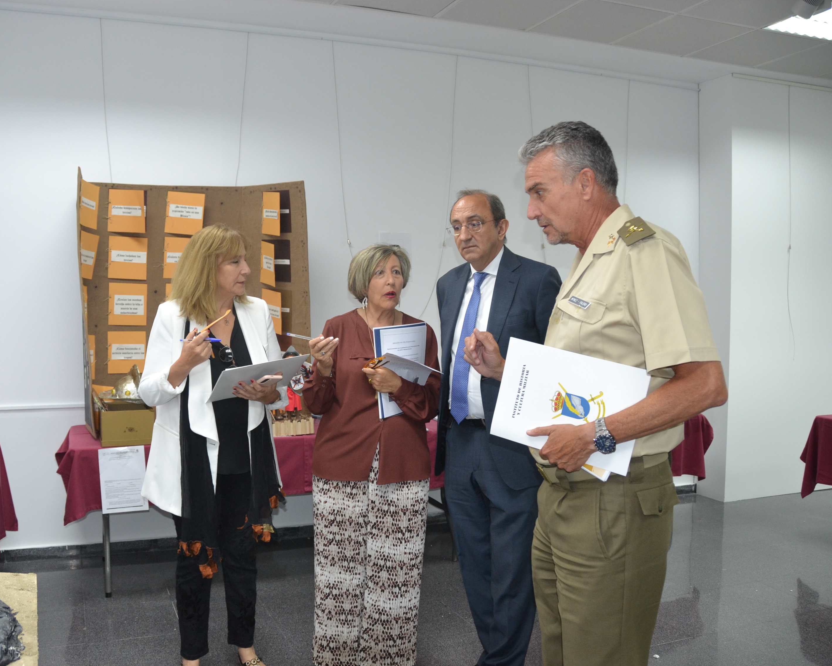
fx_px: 763
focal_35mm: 31
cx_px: 343
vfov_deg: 47.1
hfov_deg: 56.8
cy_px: 329
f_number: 3.5
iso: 640
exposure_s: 1/60
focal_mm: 18
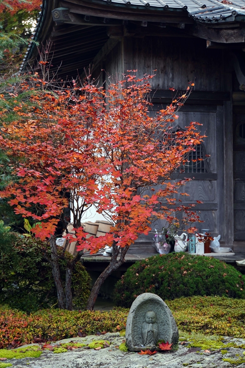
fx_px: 748
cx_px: 122
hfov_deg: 18.6
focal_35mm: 73
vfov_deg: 27.6
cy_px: 184
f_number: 5.6
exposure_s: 1/80
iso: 100
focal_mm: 48.8
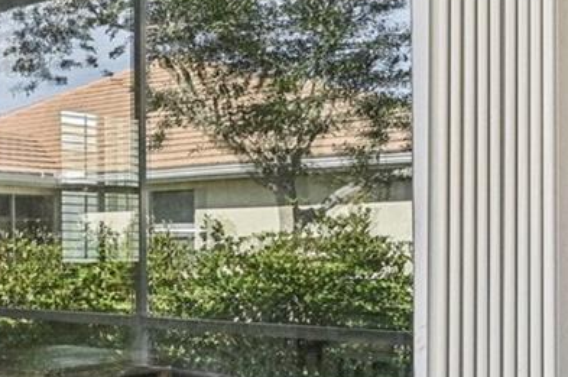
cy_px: 238
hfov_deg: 22.9
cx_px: -409
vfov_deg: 23.7
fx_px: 898
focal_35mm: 57
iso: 400
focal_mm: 14
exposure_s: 1/160
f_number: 8
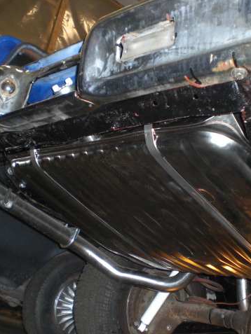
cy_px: 167
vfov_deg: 37.5
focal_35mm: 51
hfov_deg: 28.5
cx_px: 156
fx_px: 493
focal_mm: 6.3
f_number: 3.1
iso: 200
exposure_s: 1/60
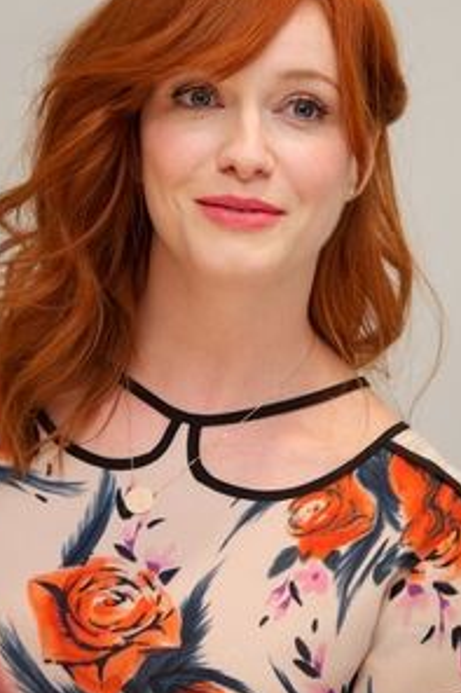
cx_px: 236
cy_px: 251
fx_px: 4154
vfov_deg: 9.5
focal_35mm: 216
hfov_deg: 6.4
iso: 500
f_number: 5.6
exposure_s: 1/60
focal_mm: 160
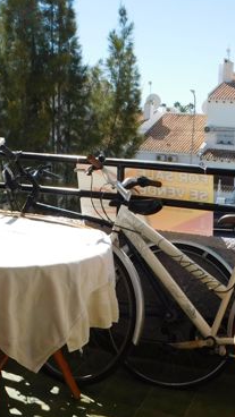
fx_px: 532
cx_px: 99
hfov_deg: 24.9
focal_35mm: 48
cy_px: 201
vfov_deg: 42.9
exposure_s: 1/1500
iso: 125
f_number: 3
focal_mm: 4
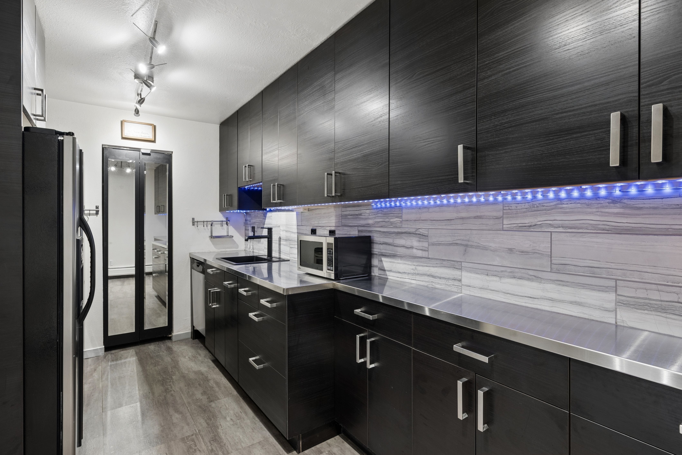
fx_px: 341
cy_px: 228
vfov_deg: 67.5
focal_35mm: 18
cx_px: 341
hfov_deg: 90.0
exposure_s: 1/13
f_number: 8
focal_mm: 18
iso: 800
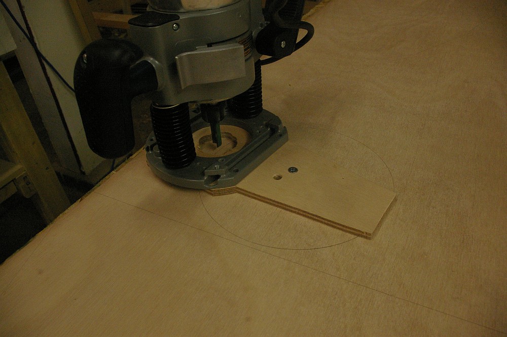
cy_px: 168
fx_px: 380
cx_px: 254
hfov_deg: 67.4
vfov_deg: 47.9
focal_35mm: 27
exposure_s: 1/45
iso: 1600
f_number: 8
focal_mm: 18
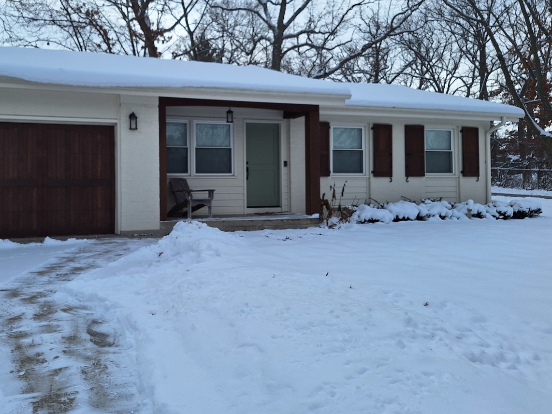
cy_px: 171
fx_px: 463
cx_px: 219
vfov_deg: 48.0
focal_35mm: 29
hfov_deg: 61.1
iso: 40
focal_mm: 5.54
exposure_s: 1/2985
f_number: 1.8
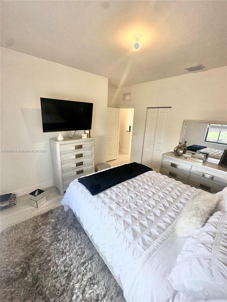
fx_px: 122
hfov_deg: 85.7
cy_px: 151
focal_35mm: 14
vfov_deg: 102.1
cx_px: 114
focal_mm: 2.22
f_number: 2.2
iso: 40
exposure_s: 1/122
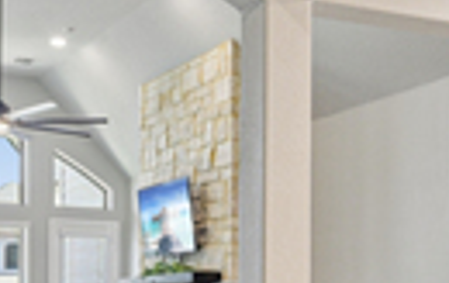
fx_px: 981
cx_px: 252
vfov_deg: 15.7
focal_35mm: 80
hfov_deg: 25.7
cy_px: 350
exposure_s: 1/15
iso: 1250
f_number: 8
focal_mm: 16
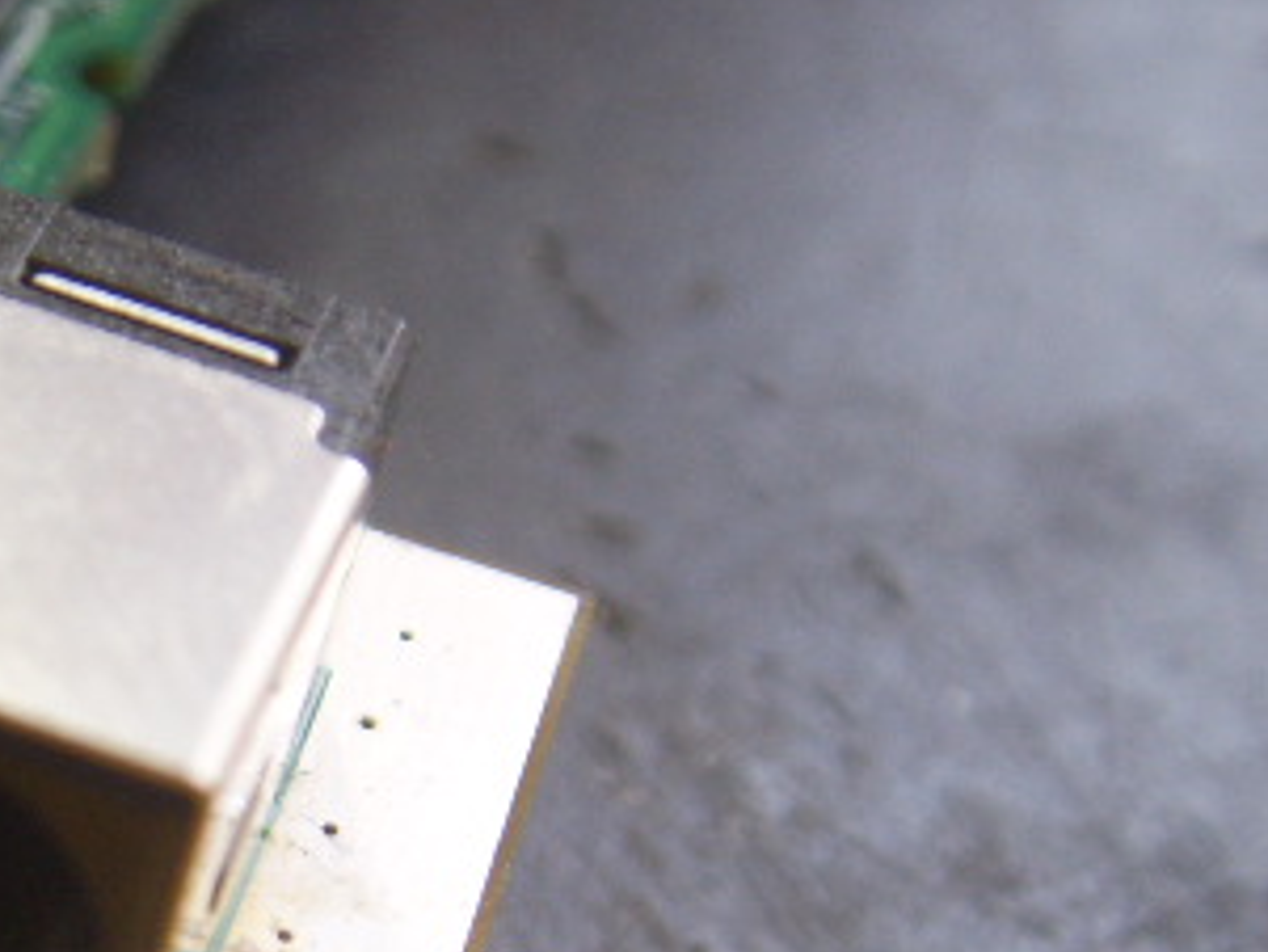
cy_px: 868
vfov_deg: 17.5
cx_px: -46
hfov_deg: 22.5
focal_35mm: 83
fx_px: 3042
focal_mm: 6.6
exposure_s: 1/60
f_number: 3.5
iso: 100
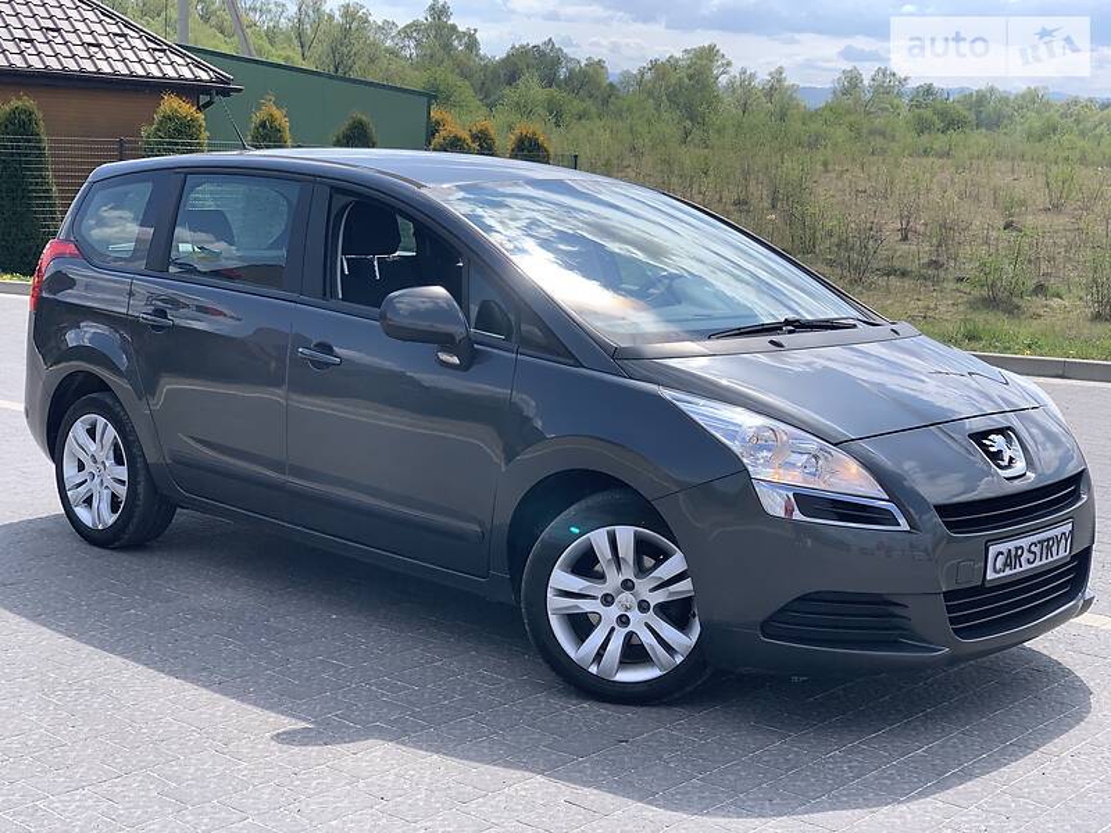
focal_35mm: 52
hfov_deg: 36.8
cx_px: 556
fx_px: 1669
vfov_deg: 28.0
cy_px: 416
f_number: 2.4
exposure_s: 1/716
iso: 16
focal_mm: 6
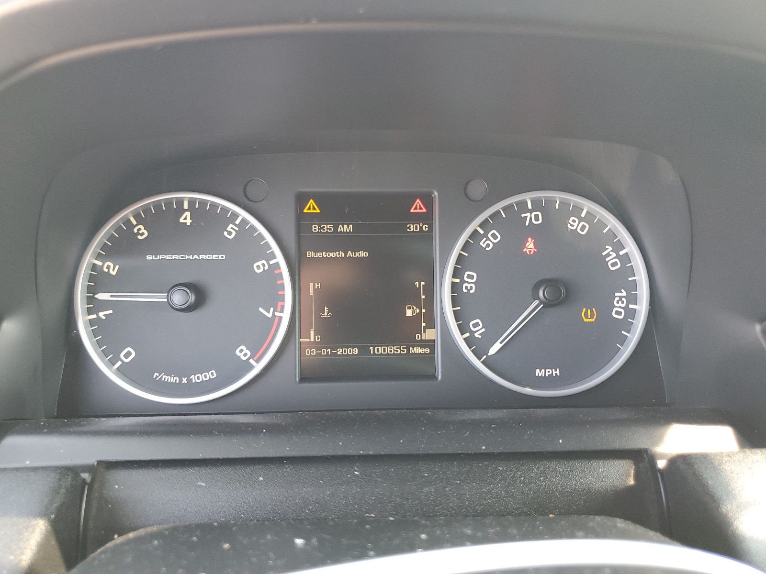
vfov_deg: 53.1
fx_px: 575
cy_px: 287
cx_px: 383
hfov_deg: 67.3
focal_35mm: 26
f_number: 1.5
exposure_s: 1/60.2
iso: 114
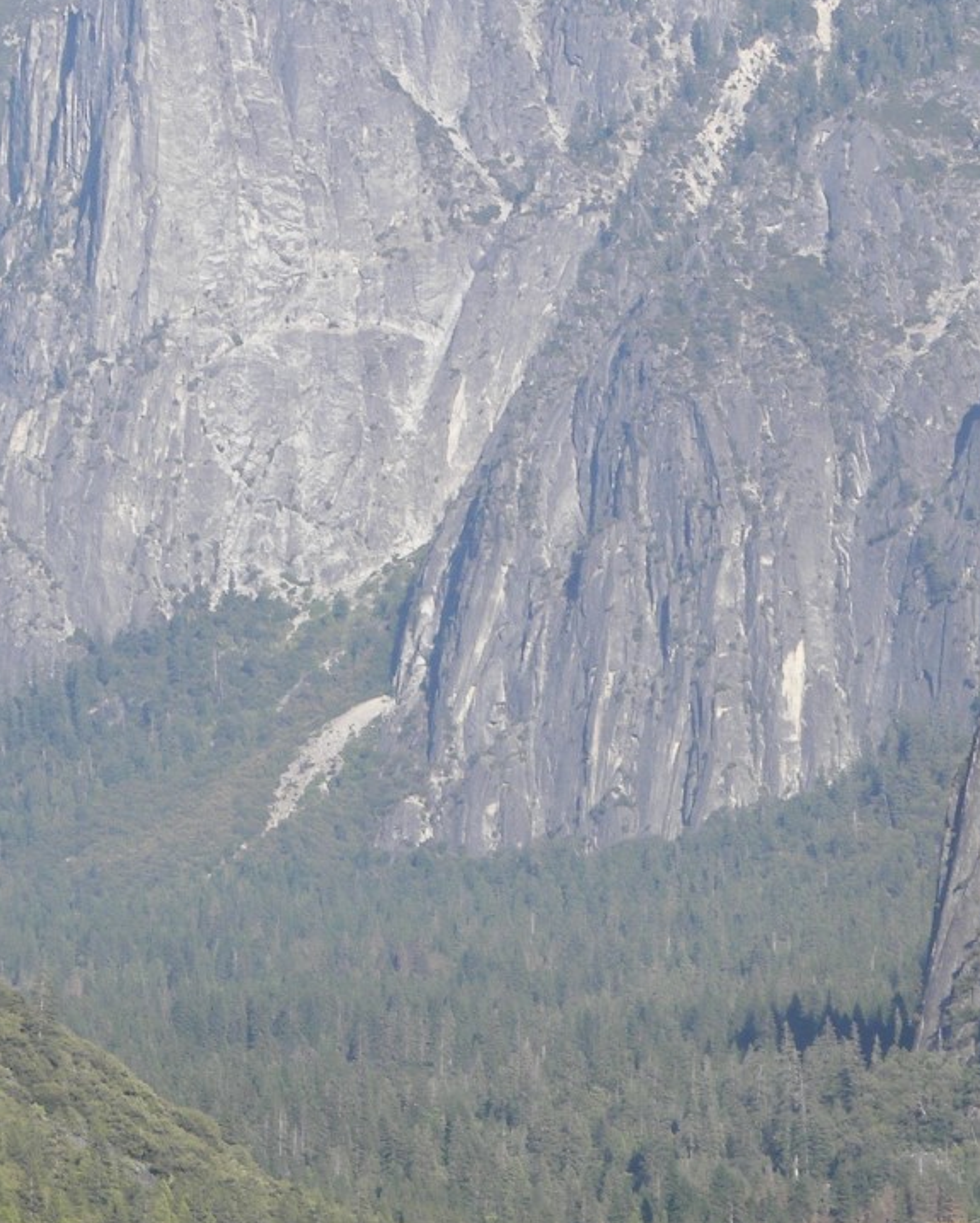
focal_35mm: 319
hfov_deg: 4.9
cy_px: 445
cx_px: 516
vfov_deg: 6.1
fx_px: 11558
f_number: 4.5
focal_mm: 27
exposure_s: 1/400
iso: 64
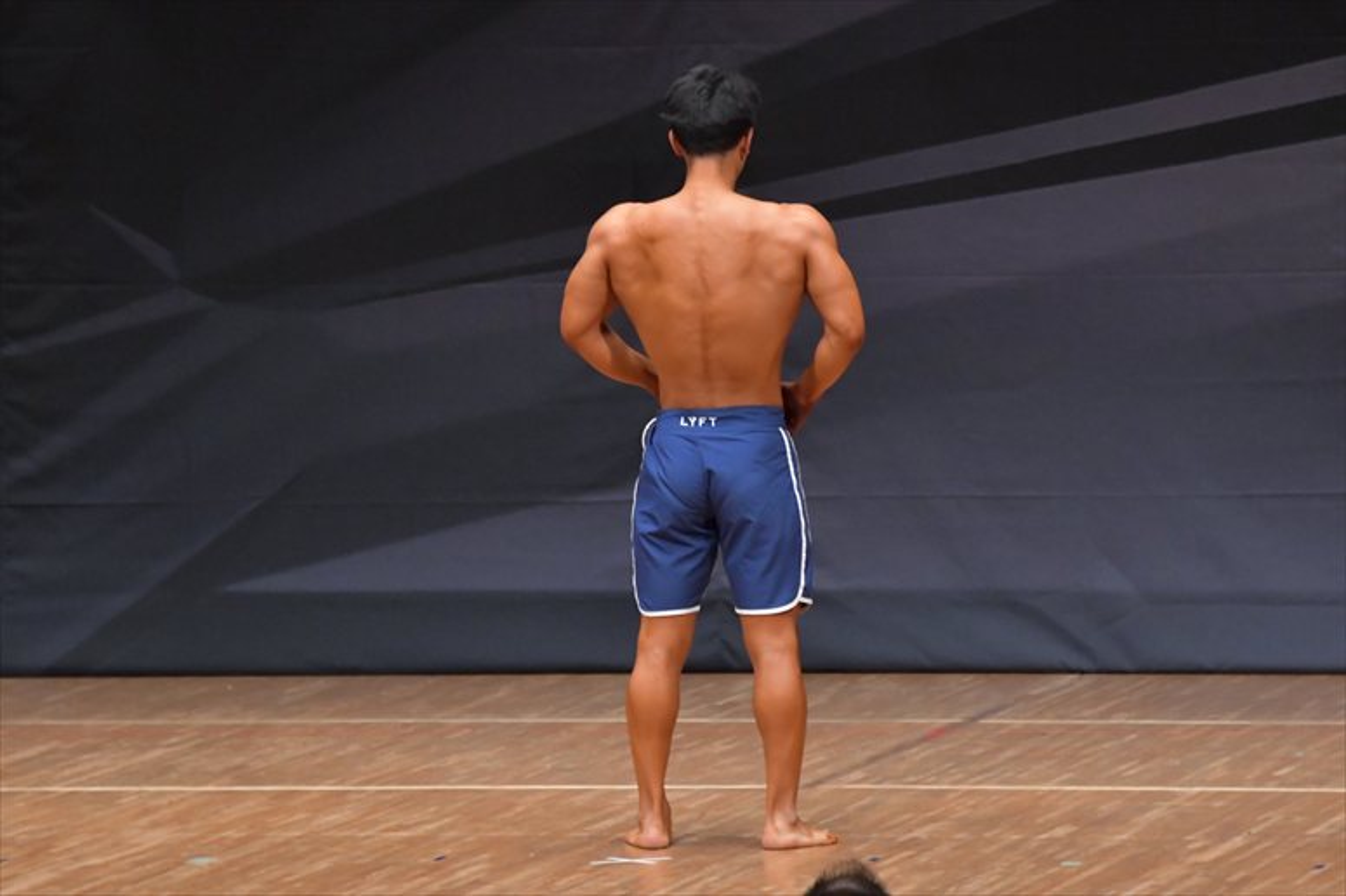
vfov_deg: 4.8
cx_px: 673
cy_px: 448
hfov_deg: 7.2
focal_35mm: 285
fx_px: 10651
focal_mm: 190
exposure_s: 1/400
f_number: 5.6
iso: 6400
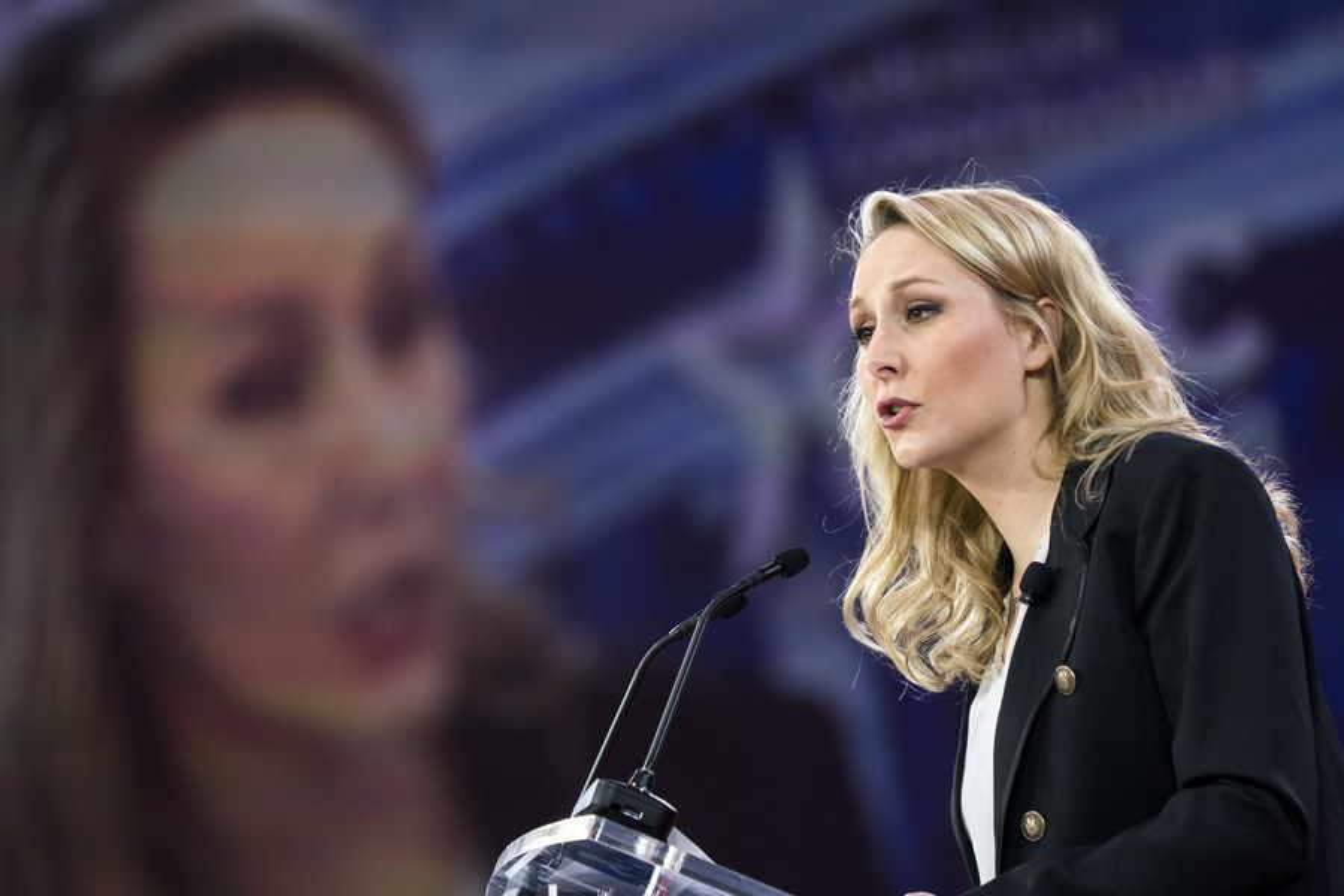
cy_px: 448
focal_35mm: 355
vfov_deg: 3.9
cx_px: 672
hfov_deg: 5.8
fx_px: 13252
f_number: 6.3
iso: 1600
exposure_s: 1/200
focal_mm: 355
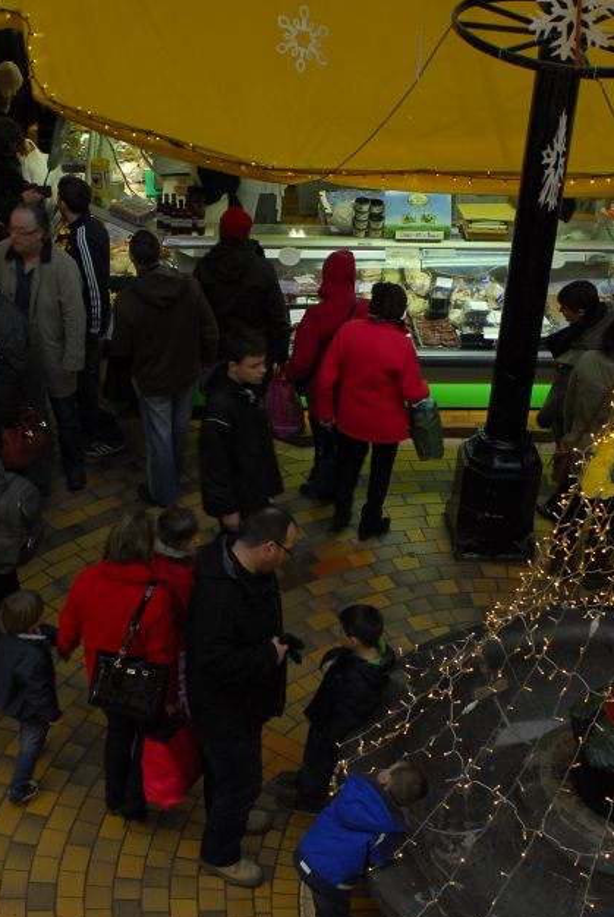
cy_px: 501
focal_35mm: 55
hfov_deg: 24.7
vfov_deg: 36.2
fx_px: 1403
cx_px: 286
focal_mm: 24
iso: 400
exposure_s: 1/60
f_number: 5
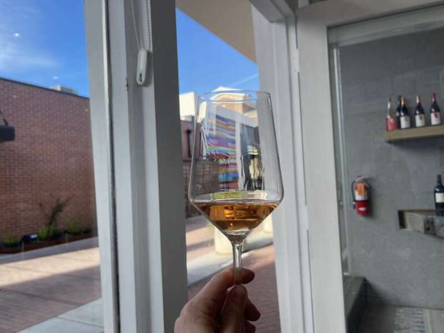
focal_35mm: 26
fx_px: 333
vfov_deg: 53.1
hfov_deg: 67.3
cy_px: 166
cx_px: 222
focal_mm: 5.1
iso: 32
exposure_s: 1/818
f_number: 1.6
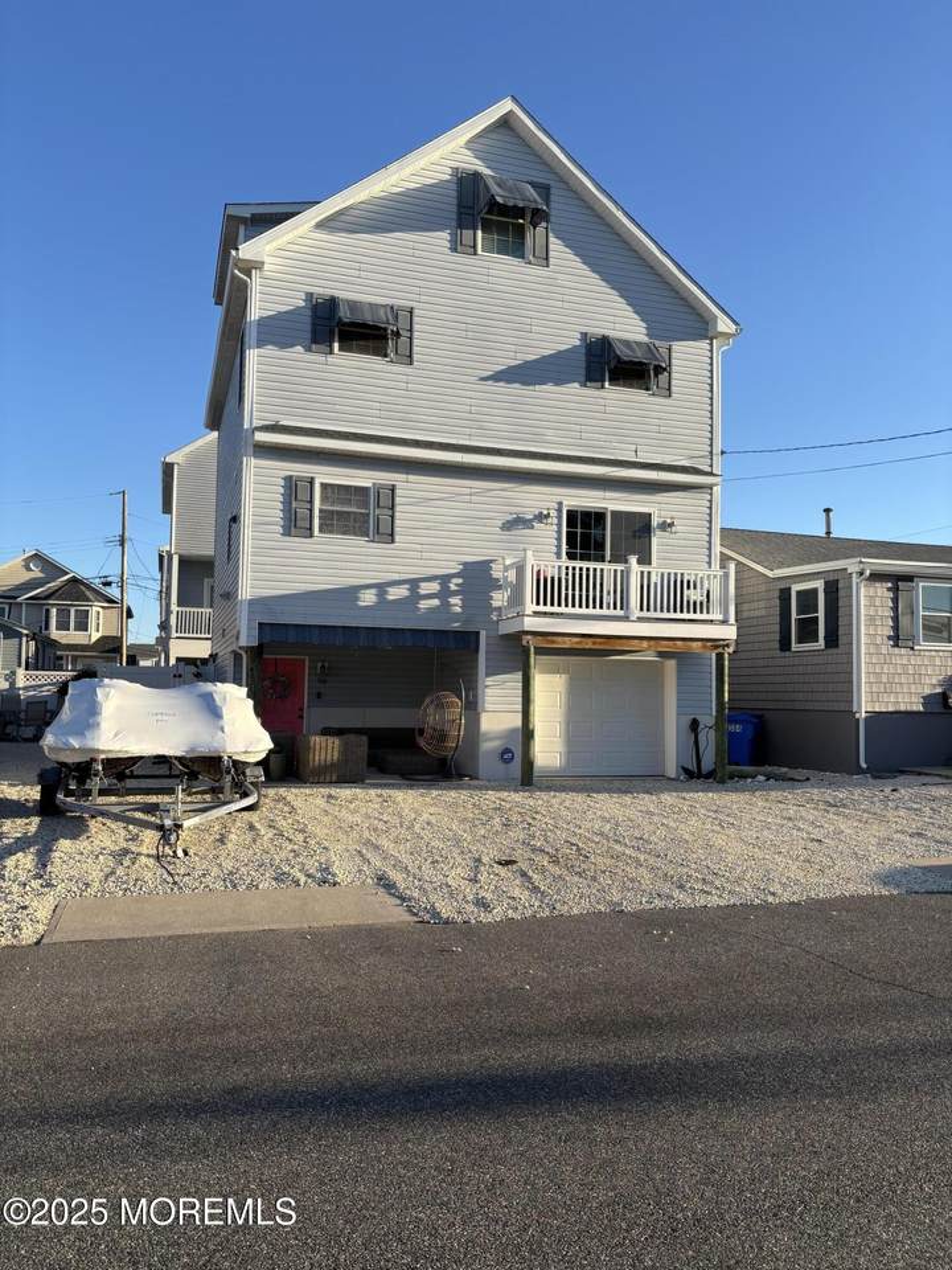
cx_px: 476
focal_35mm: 26
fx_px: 953
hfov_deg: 53.1
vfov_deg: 67.3
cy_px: 635
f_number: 1.6
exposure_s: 1/1845
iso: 50
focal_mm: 5.96
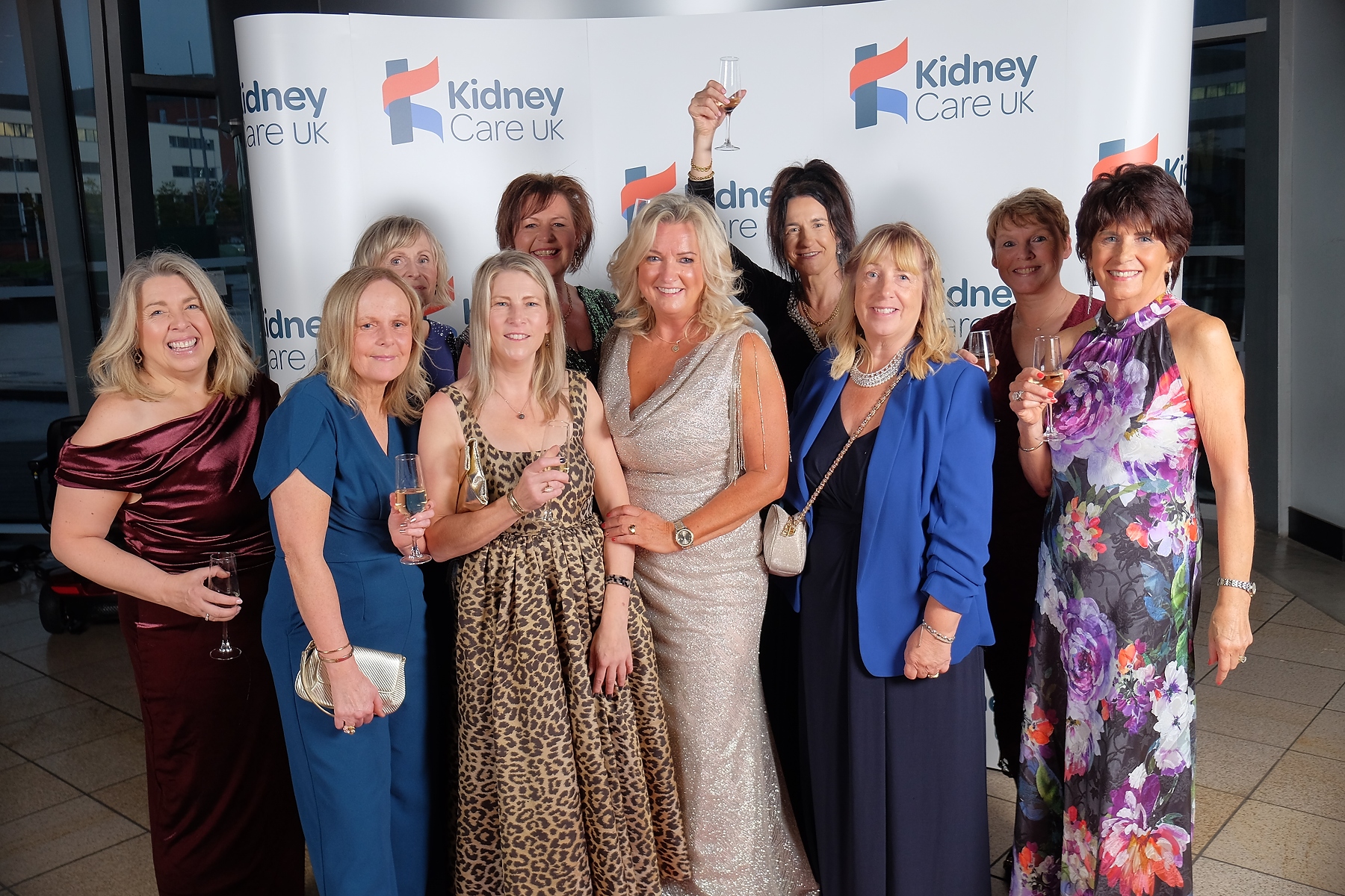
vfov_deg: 41.1
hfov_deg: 58.7
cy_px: 448
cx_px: 672
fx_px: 1195
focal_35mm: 32
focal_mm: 21.4
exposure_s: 1/180
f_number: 3.6
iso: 400
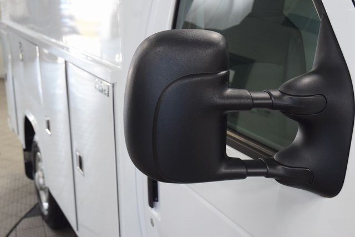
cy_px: 118
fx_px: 518
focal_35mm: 52
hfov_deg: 37.8
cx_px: 178
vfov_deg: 25.8
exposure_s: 1/60
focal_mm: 35
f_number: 6.3
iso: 1600
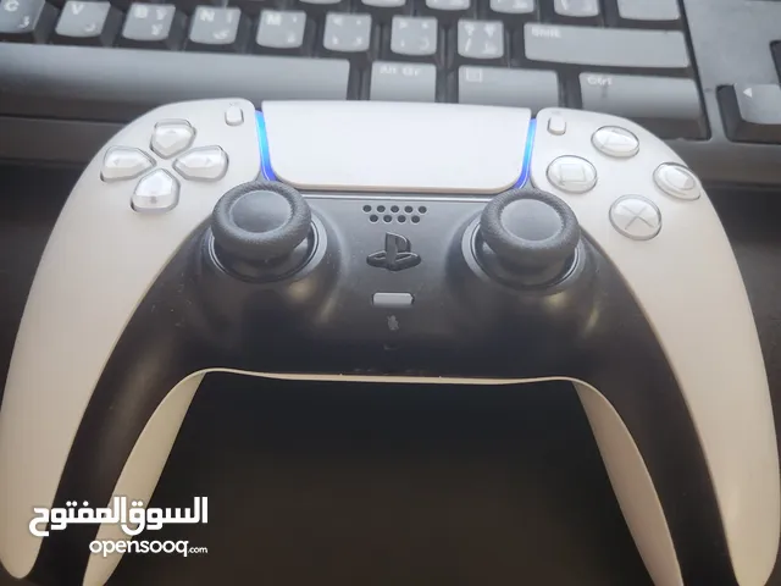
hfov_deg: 73.9
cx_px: 390
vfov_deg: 58.9
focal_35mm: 23
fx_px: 519
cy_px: 293
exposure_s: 1/33
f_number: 1.8
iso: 500
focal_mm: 5.4
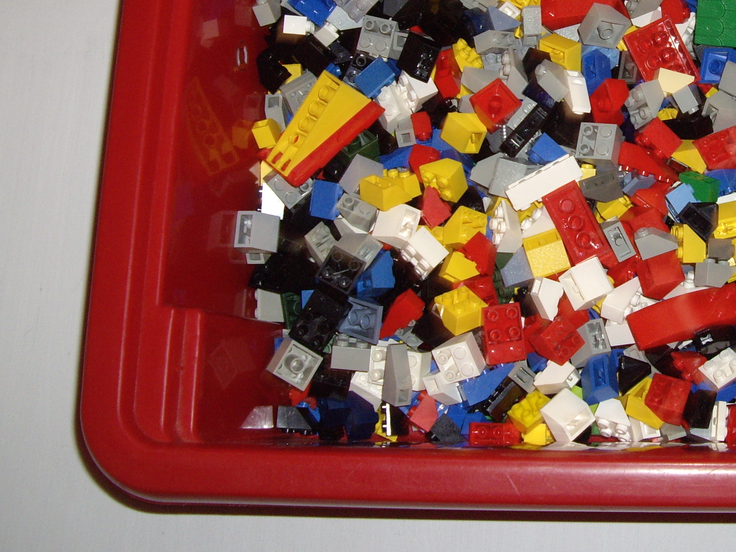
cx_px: 614
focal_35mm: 64
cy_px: 139
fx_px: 1361
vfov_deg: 22.7
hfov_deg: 29.4
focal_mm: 7.9
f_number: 2.8
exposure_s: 1/40
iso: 200
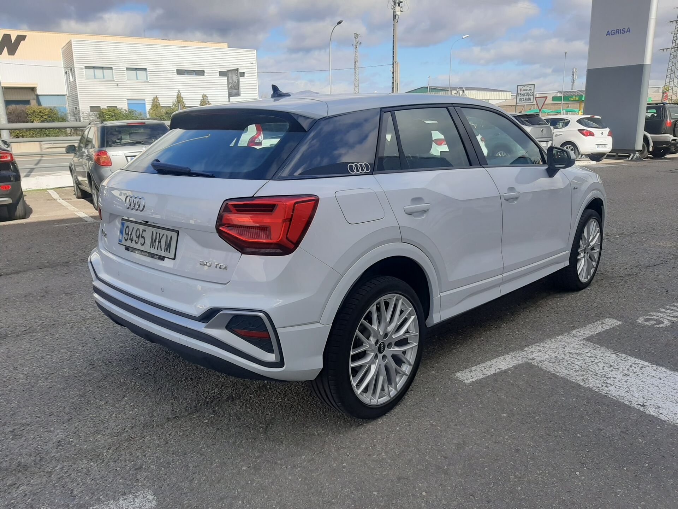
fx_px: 509
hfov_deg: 67.3
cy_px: 254
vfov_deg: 53.1
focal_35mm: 26
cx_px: 339
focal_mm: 3.93
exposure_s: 1/1698
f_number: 1.7
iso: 40
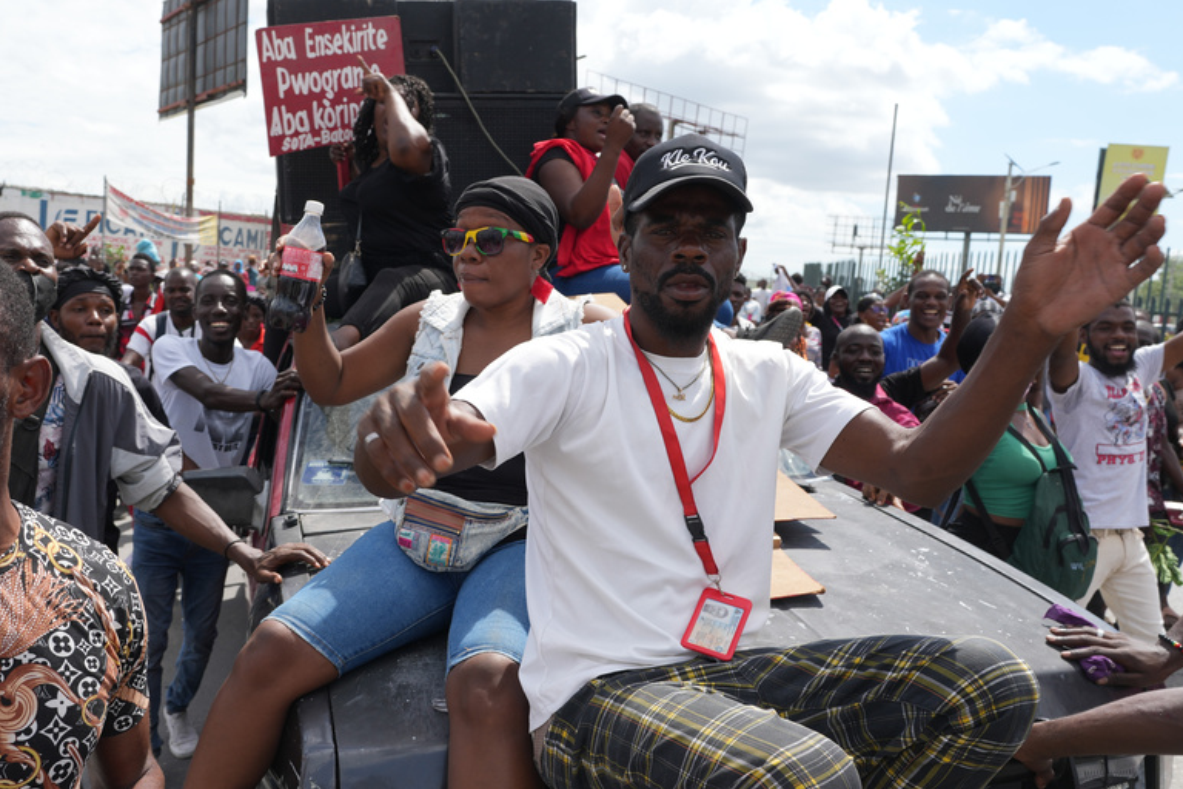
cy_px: 390
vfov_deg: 41.1
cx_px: 479
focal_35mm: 32
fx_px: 1051
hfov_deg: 58.3
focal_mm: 24
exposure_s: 1/250
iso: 100
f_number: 7.1
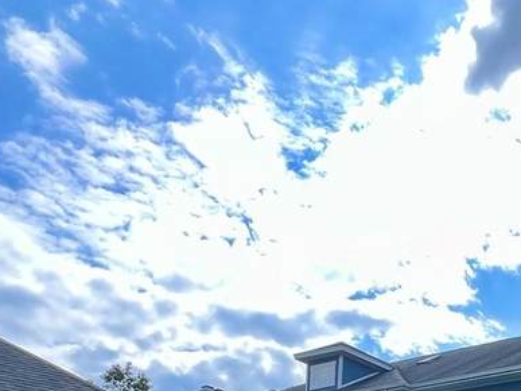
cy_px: 581
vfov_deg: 25.5
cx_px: 498
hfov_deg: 39.6
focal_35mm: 43
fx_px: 647
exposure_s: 1/431
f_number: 1.8
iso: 32
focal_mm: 1.57
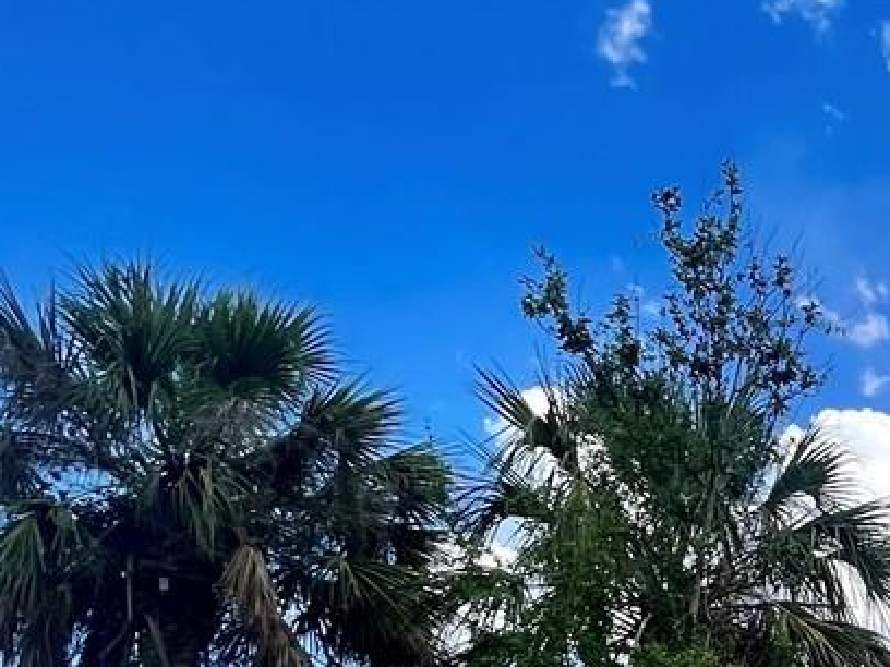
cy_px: 754
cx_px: 1363
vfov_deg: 26.1
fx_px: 1311
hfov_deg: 26.3
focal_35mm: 51
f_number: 1.8
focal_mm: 1.57
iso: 32
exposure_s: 1/1179
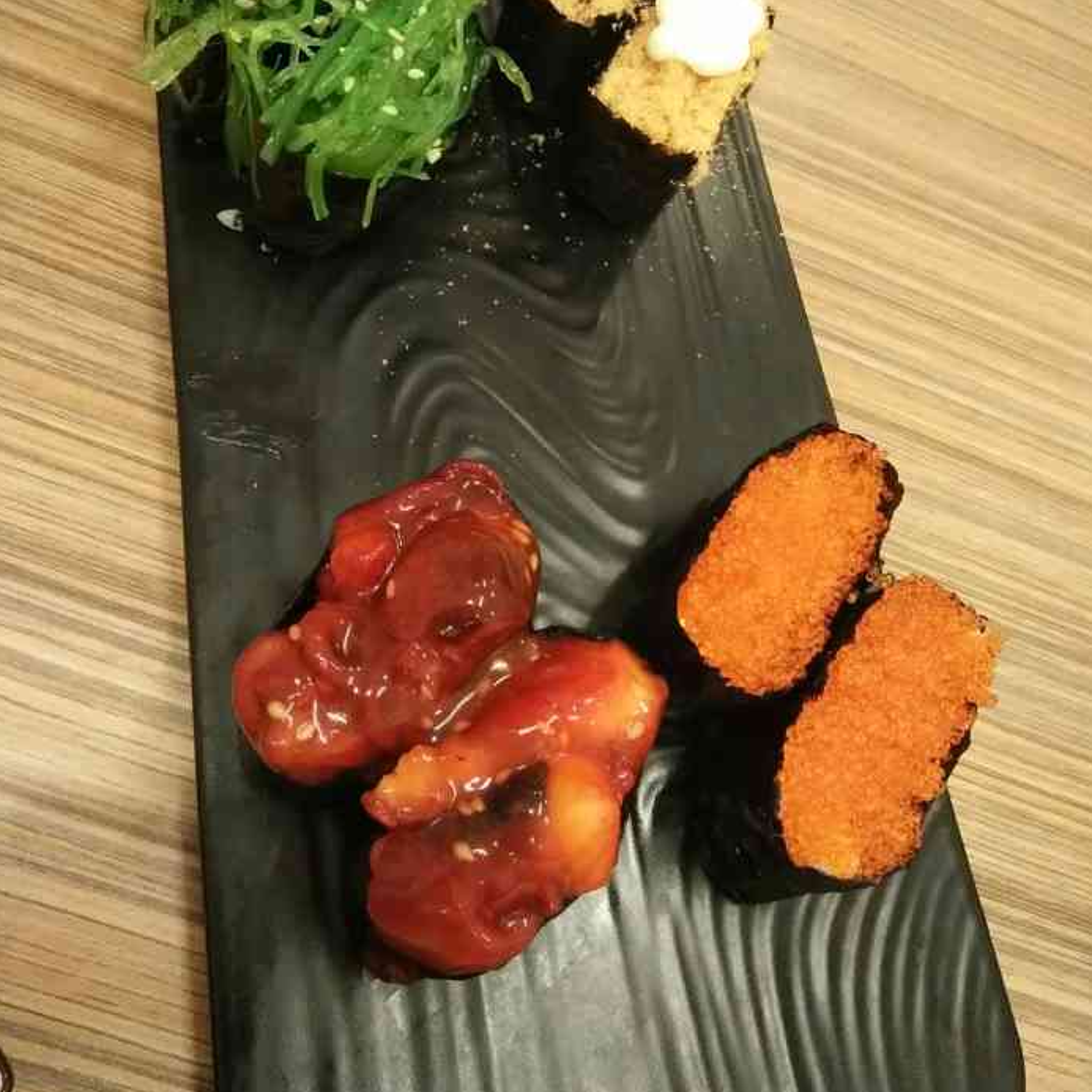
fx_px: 892
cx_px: 544
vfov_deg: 62.0
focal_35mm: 25
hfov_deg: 62.9
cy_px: 401
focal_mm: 3.66
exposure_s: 1/33.3
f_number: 2.2
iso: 648
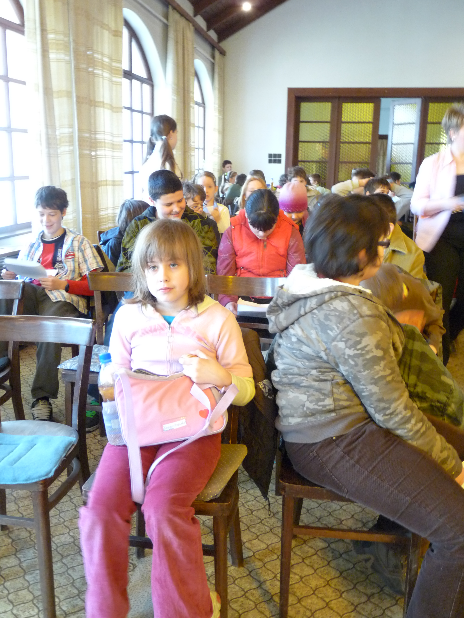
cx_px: 232
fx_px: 608
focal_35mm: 34
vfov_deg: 54.0
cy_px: 309
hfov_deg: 41.8
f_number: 3
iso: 400
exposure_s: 1/10
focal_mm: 6
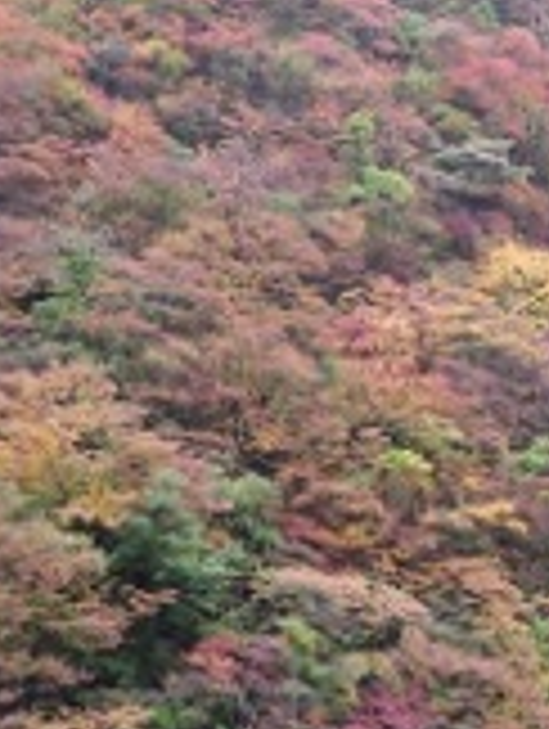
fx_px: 1687
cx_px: 914
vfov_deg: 23.3
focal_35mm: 80
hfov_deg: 16.2
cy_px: 742
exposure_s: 1/60
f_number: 8
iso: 280
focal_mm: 18
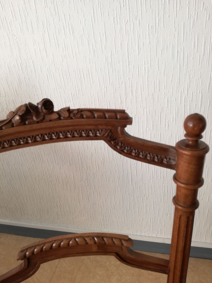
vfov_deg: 65.3
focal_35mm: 27
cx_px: 106
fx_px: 220
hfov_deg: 51.4
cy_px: 142
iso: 80
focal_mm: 3.79
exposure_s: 1/40
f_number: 2
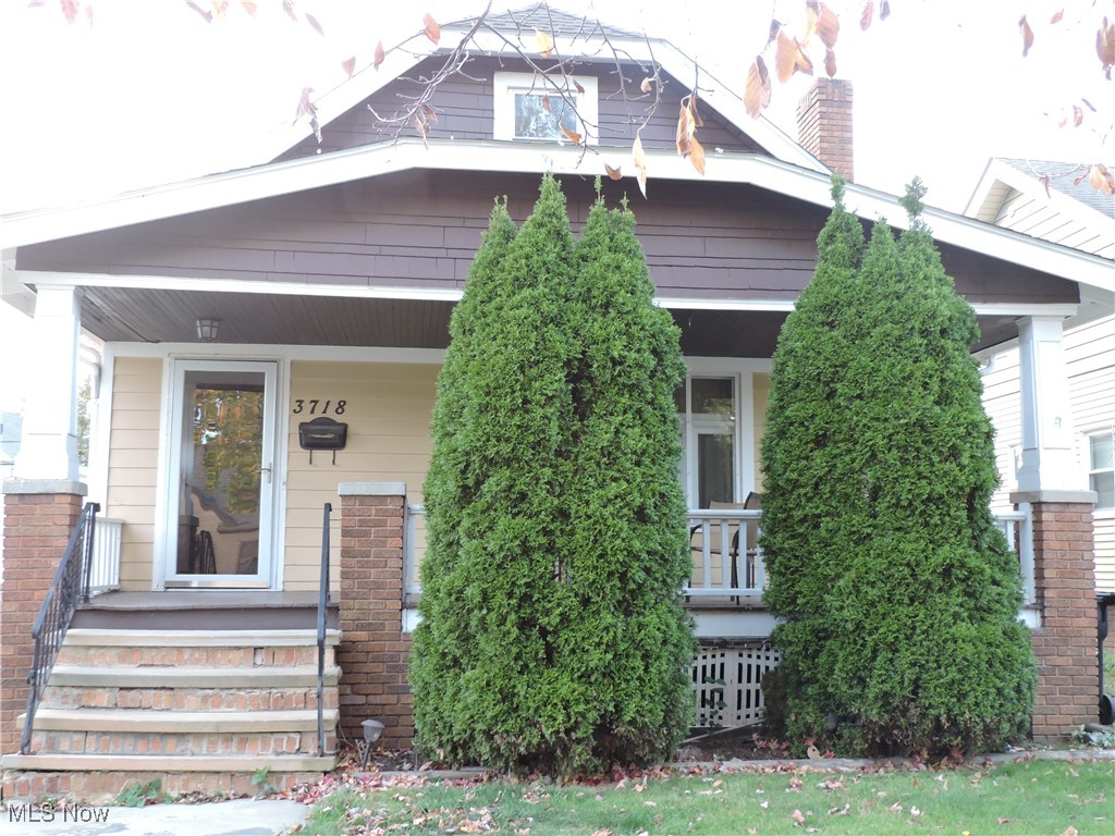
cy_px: 418
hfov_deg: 52.6
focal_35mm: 35
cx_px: 558
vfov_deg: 40.7
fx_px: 1127
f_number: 3.3
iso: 280
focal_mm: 6.2
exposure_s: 1/50
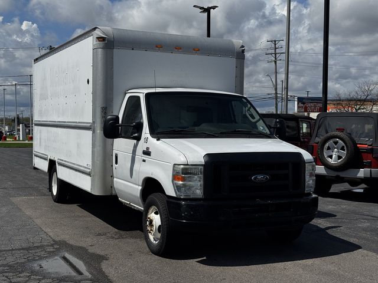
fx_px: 524
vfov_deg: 30.3
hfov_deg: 39.7
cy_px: 142
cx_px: 189
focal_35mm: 48
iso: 64
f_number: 1.78
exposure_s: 1/10526
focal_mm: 6.76
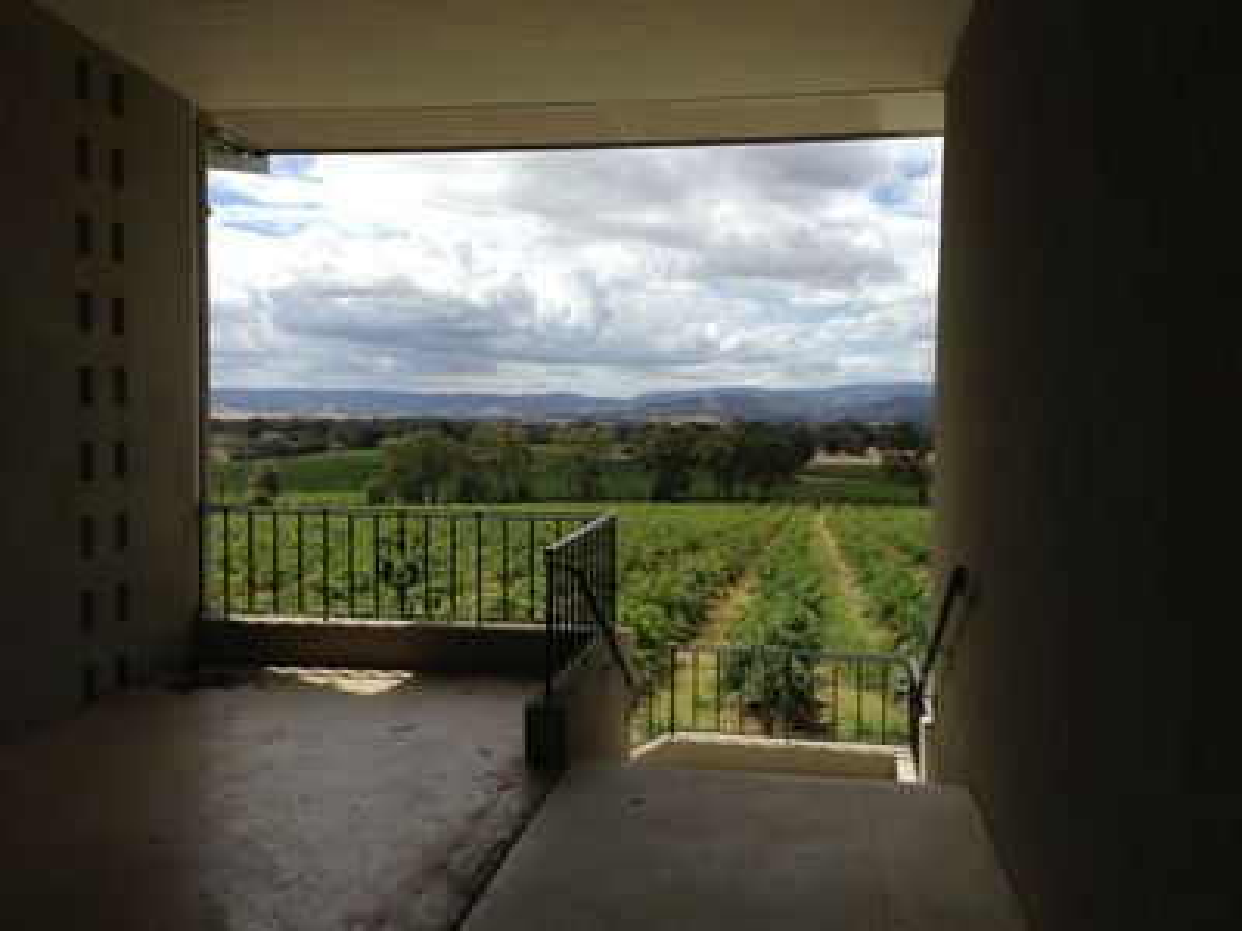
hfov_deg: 55.4
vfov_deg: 42.9
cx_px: 621
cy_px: 466
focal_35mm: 33
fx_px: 1184
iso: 50
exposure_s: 1/1869
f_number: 2.4
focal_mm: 4.13
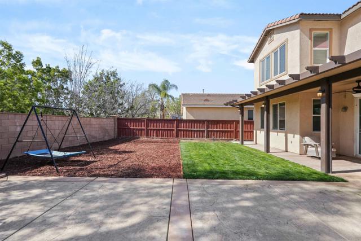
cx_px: 180
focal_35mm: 16
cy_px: 120
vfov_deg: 73.8
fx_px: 160
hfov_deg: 96.7
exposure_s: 1/125
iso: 100
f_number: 8
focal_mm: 16
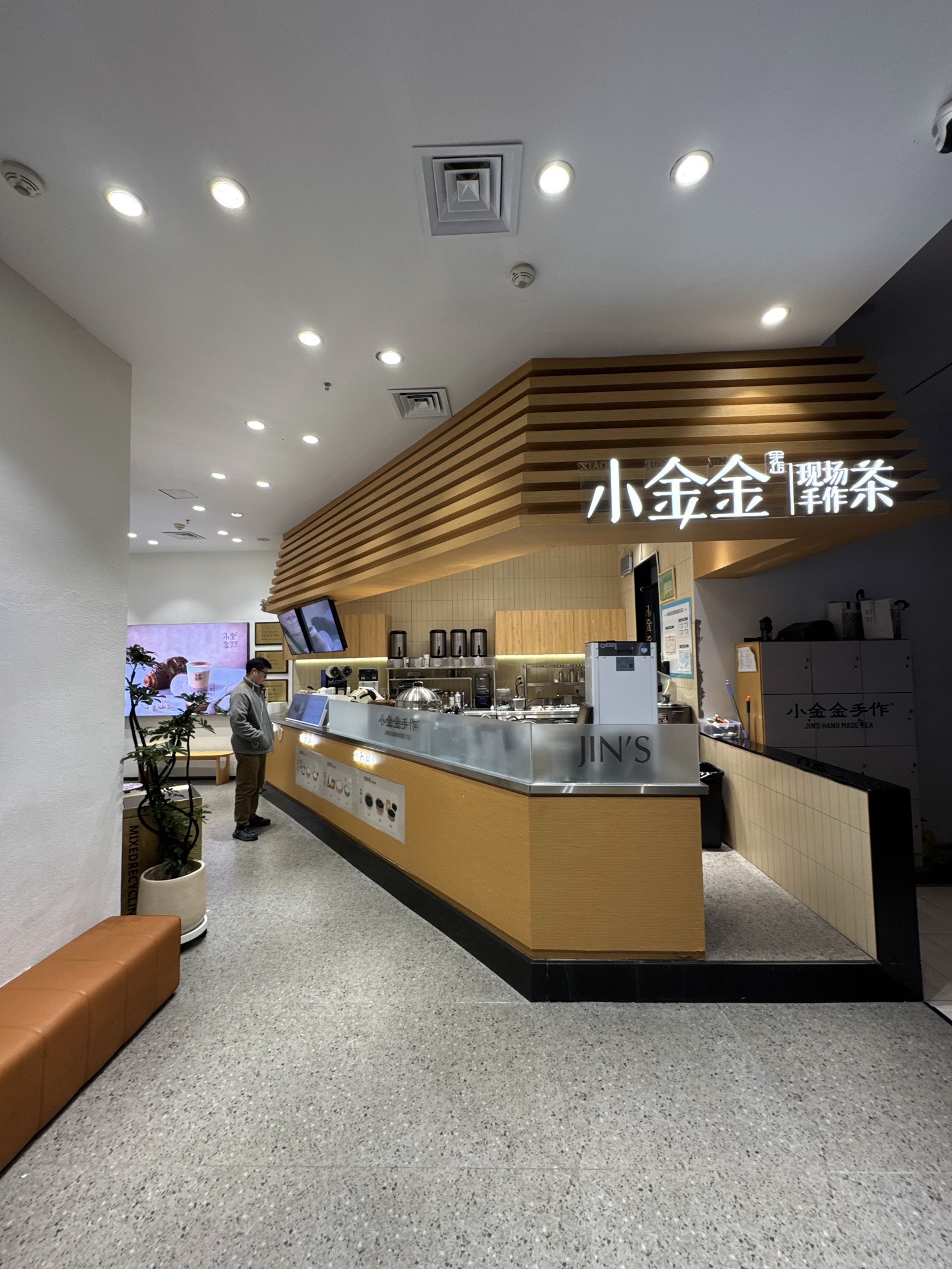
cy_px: 634
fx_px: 513
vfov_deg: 102.1
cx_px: 476
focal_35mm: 14
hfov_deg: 85.7
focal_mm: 2.22
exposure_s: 1/100
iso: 80
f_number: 2.2
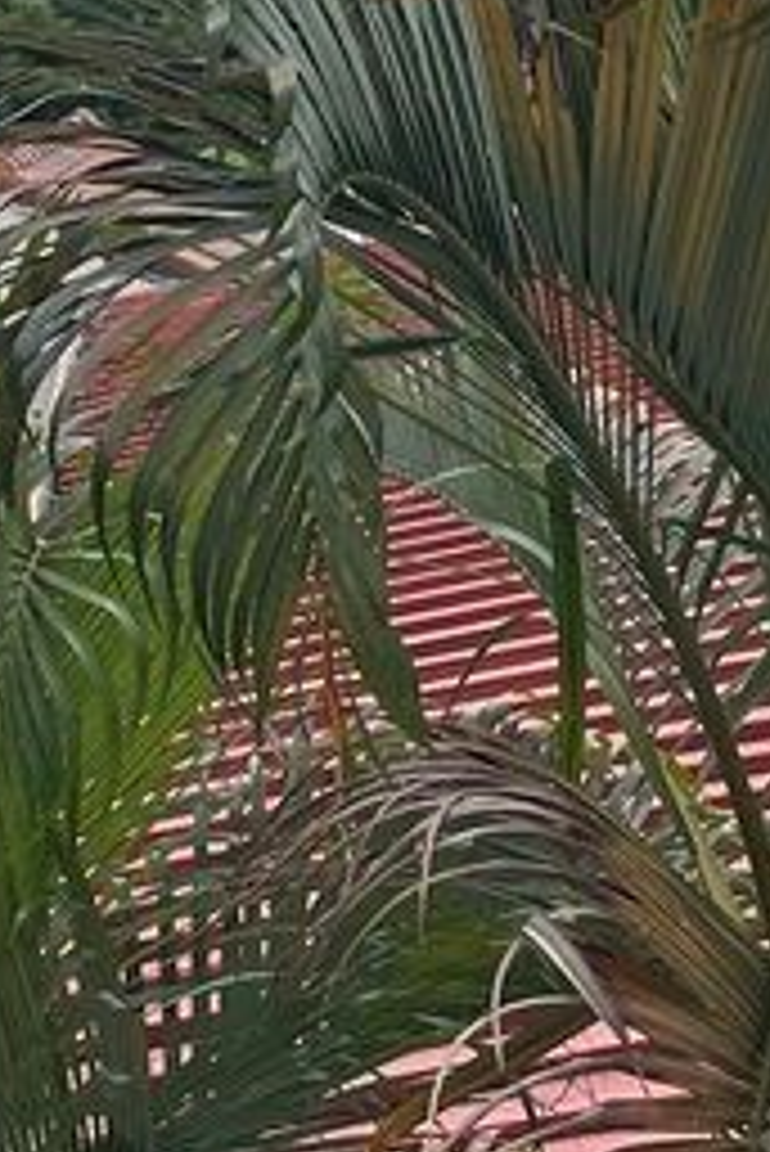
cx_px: -707
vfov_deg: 16.5
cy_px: 54
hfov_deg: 10.4
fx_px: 3909
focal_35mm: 122
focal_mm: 5.1
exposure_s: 1/4348
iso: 32
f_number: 1.6
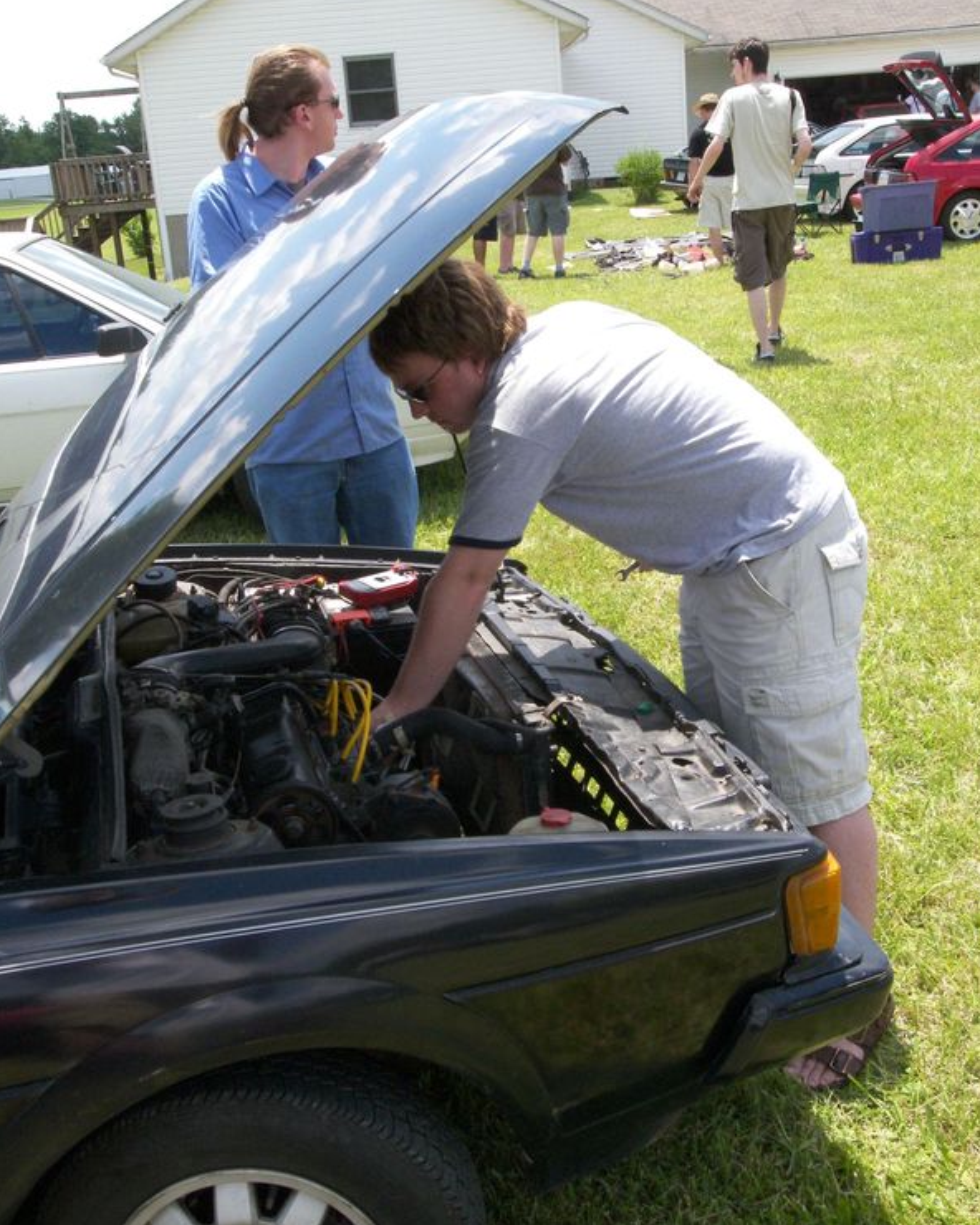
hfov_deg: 39.2
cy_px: 622
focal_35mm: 38
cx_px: 490
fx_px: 1378
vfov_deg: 47.9
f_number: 8
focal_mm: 7.7
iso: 200
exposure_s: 1/200
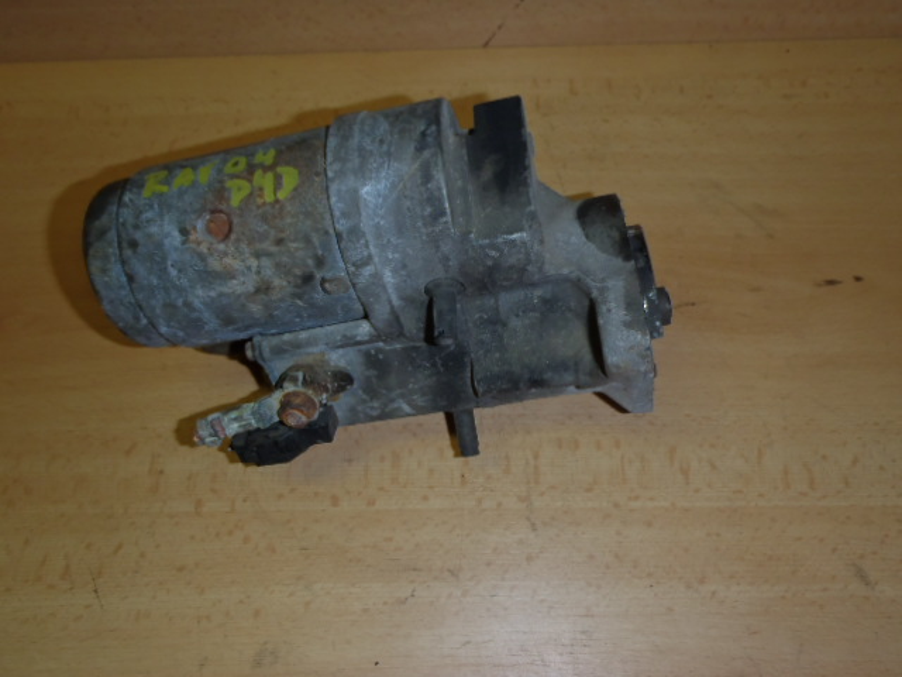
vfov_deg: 49.7
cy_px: 338
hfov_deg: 63.4
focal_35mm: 28
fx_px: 730
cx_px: 451
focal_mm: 5
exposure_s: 1/30
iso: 100
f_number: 3.9
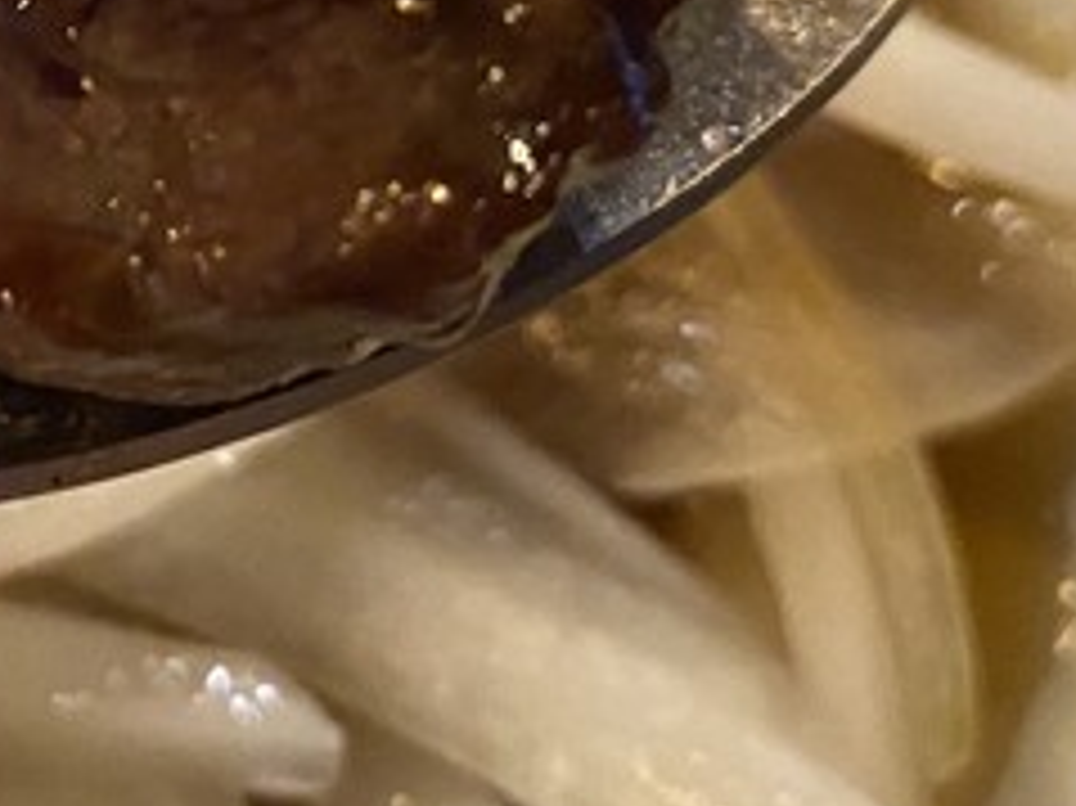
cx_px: -126
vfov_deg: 14.4
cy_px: -281
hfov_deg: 19.2
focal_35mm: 98
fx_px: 3045
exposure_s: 1/30
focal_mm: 4.25
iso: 800
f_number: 1.8
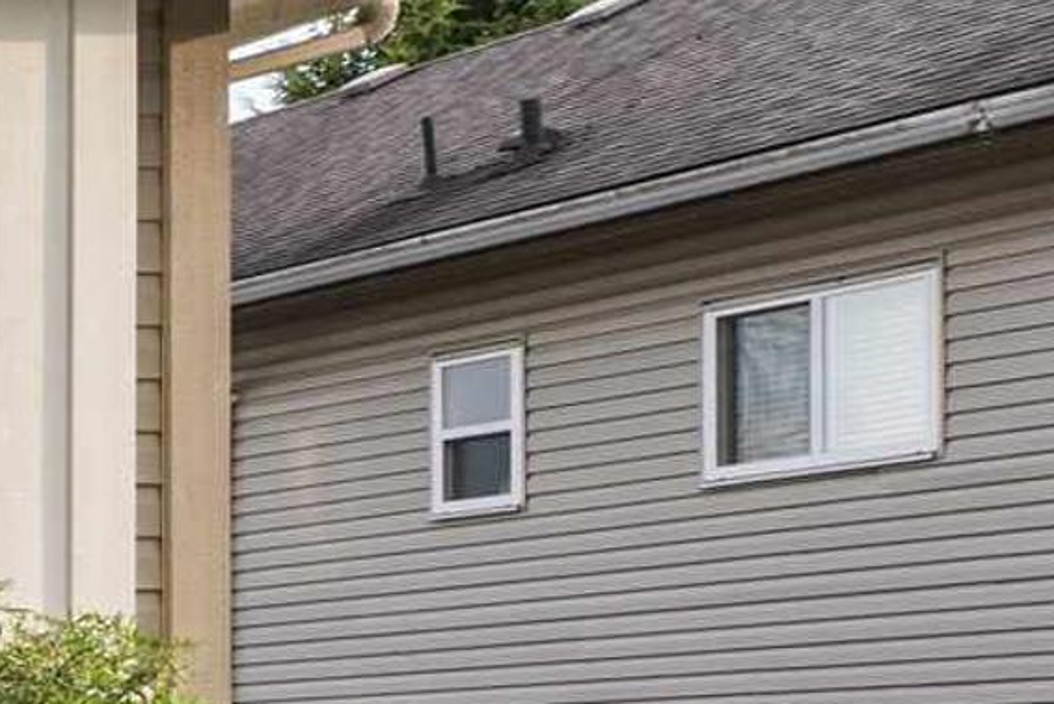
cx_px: -2097
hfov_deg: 11.6
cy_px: 450
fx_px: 2783
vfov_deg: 14.4
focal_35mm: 95
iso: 200
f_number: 8
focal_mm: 14
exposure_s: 1/100
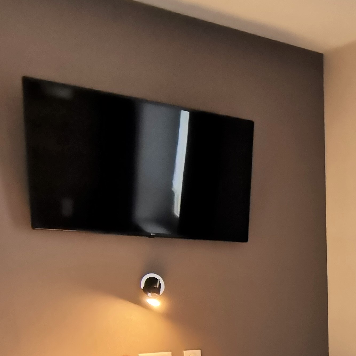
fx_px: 605
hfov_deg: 28.9
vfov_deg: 28.1
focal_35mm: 52
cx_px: 415
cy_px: 440
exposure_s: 1/33.3
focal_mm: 2.23
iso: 320
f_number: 2.2
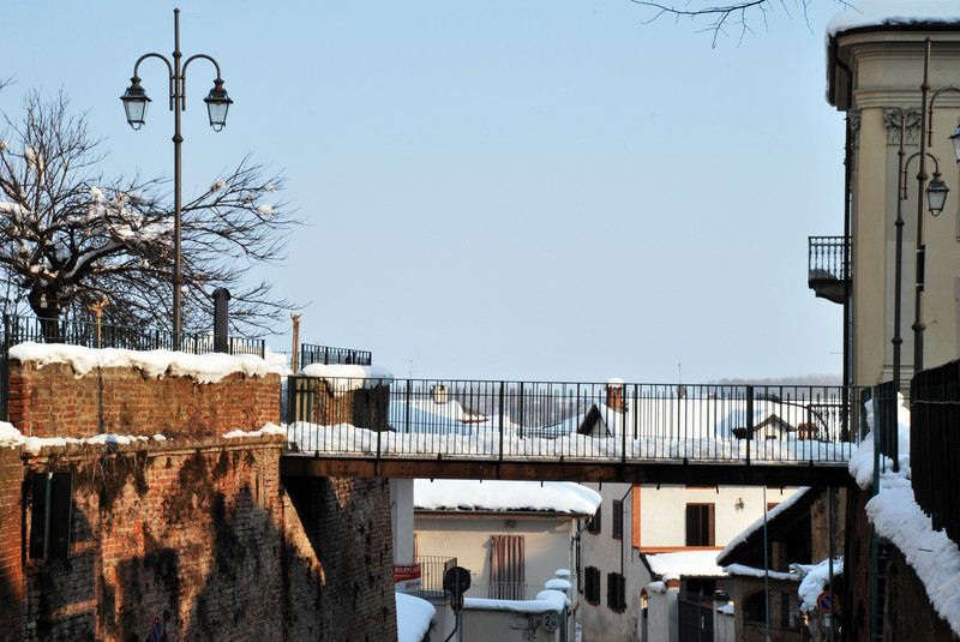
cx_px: 480
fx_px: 2482
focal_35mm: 93
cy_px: 321
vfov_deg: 14.7
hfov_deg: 21.9
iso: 200
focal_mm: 62
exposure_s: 1/80
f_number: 16
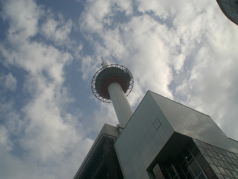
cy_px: 90
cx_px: 119
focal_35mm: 38
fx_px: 261
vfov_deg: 37.7
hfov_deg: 49.0
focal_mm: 6.3
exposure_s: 1/500
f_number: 4.4
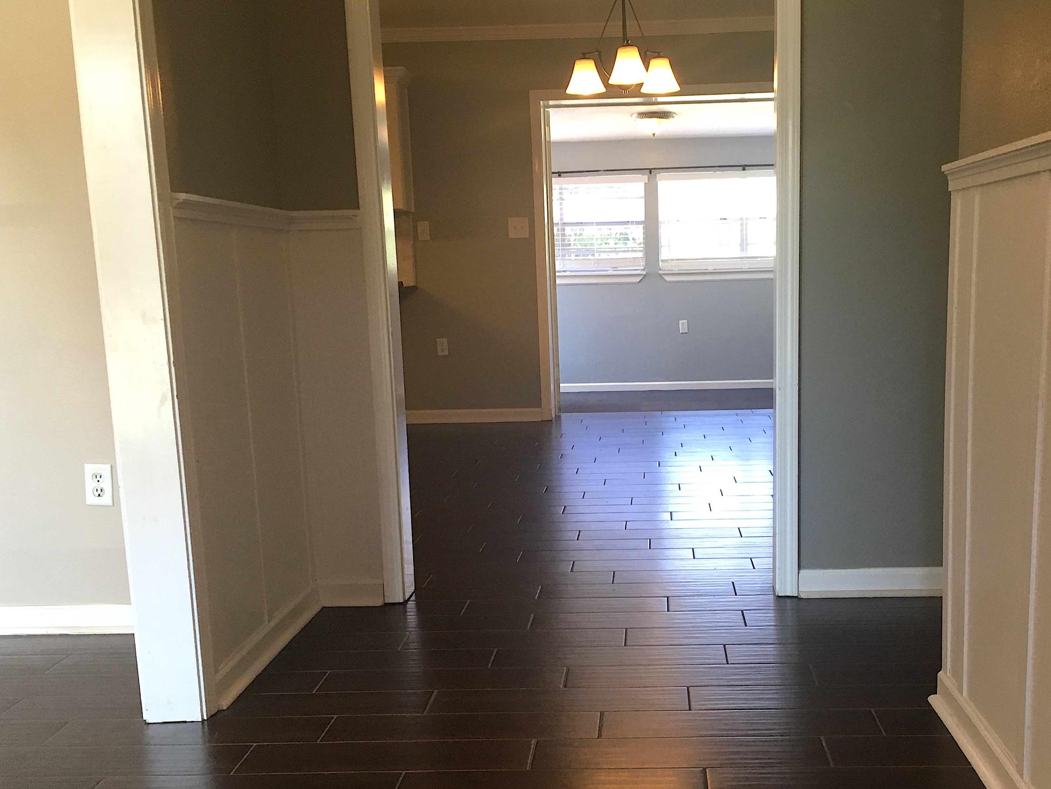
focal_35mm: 37
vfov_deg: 38.5
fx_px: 1124
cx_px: 612
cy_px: 473
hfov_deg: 49.9
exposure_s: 1/30
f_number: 2.2
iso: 40
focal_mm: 4.15
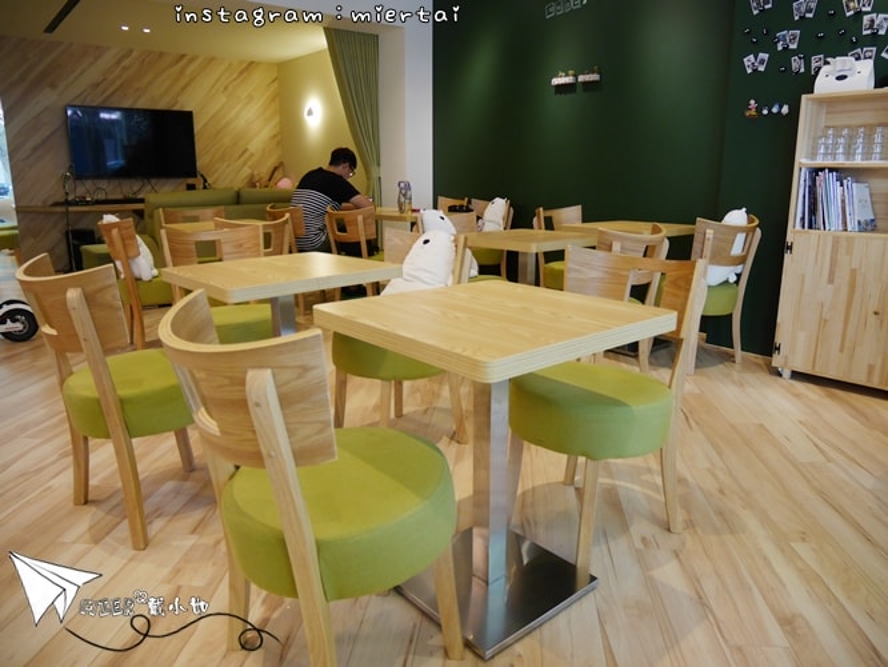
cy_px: 334
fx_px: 616
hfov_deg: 71.6
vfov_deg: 56.8
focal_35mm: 24
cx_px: 444
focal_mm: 12
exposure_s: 1/60
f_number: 3.5
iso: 640
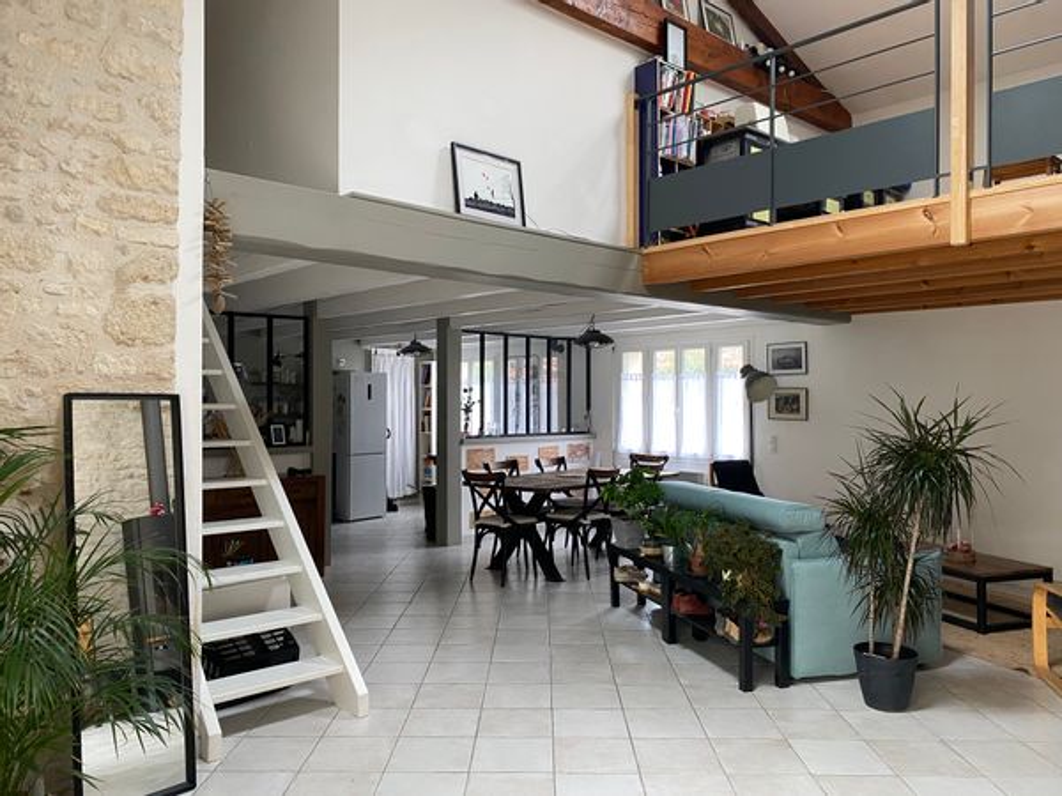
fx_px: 798
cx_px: 531
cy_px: 398
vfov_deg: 53.1
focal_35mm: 26
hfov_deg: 67.3
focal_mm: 4.25
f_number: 1.8
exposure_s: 1/62
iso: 125
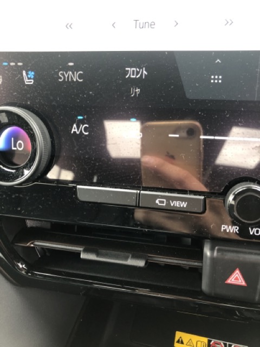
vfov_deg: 63.4
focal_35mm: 28
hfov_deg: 49.7
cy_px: 174
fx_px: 280
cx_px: 130
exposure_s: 1/20
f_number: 1.8
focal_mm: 3.99
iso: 40
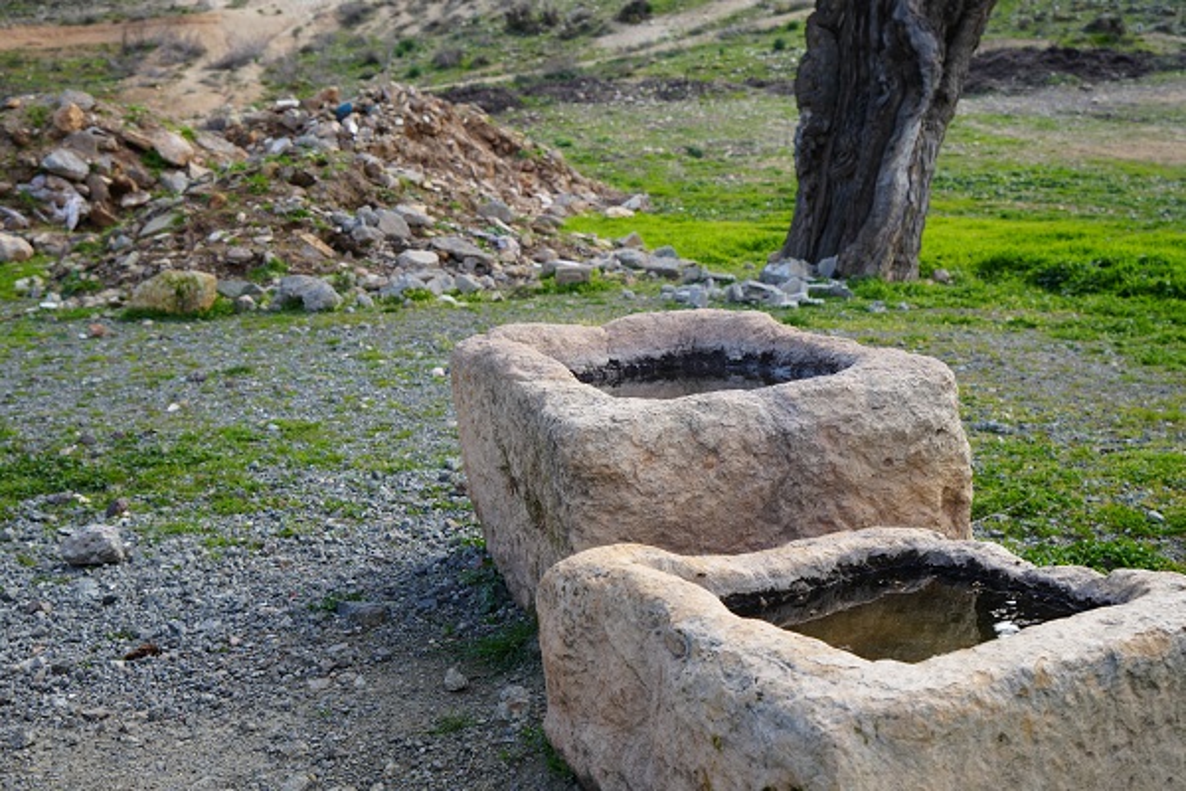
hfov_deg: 46.4
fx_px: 1384
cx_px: 593
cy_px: 396
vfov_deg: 31.9
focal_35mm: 42
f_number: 7.1
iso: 100
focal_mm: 42
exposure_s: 1/100
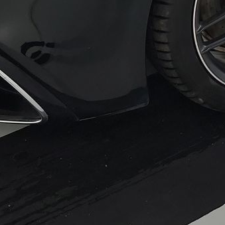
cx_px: 317
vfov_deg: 15.8
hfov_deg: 16.2
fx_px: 735
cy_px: -123
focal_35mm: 100
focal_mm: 6.7
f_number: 1.8
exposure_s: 1/59
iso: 290
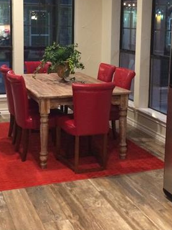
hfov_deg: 24.4
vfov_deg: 32.0
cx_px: 101
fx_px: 398
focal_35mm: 60
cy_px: 80
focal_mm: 4.15
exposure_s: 1/30
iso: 320
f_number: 2.2
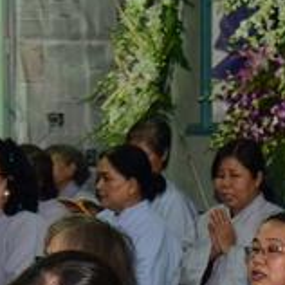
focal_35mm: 168
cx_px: 146
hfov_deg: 10.4
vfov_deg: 10.3
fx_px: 1565
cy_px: 312
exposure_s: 1/40
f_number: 4
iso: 1000
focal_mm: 48
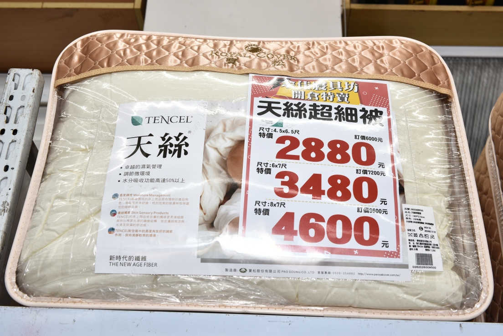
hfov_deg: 41.1
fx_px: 671
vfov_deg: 28.1
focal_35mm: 48
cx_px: 252
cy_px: 168
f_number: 8
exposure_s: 1/100
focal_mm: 48
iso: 320
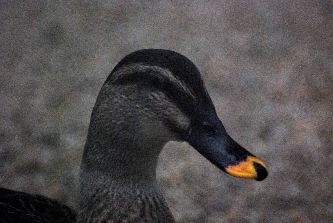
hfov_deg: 4.6
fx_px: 4167
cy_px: 112
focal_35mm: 450
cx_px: 166
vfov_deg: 3.1
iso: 1600
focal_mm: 300
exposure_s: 1/160
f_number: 5.6
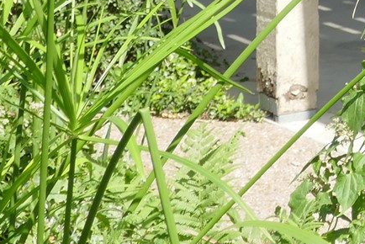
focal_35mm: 185
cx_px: 583
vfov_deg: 7.0
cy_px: -346
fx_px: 1877
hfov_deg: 10.6
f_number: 3.5
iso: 125
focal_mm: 13.3
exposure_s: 1/640
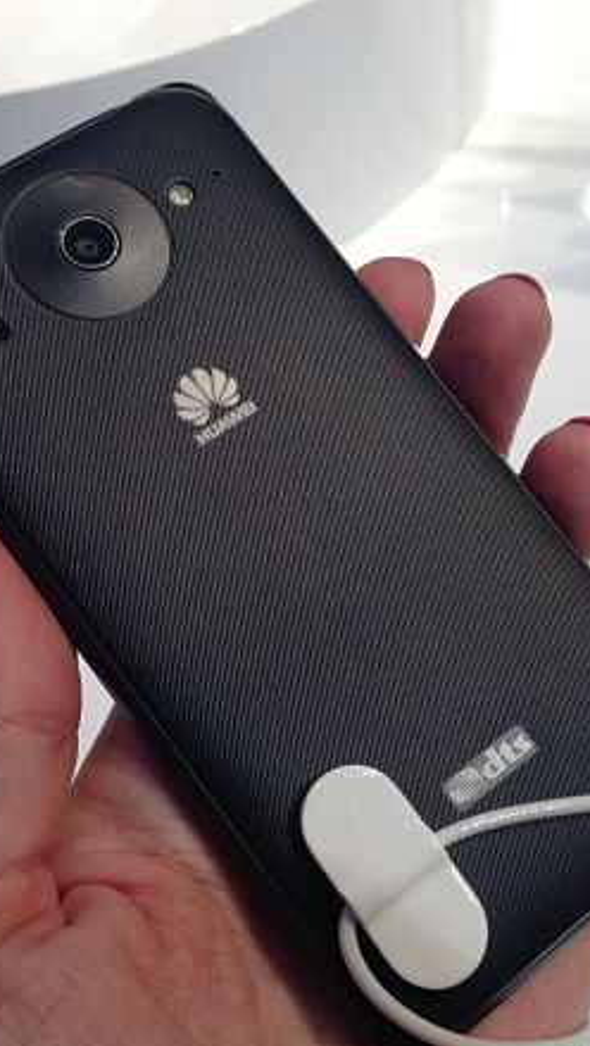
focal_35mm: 49
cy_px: 533
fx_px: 1361
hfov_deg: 24.4
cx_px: 259
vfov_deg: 42.1
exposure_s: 1/120
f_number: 2.4
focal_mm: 4.13
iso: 64
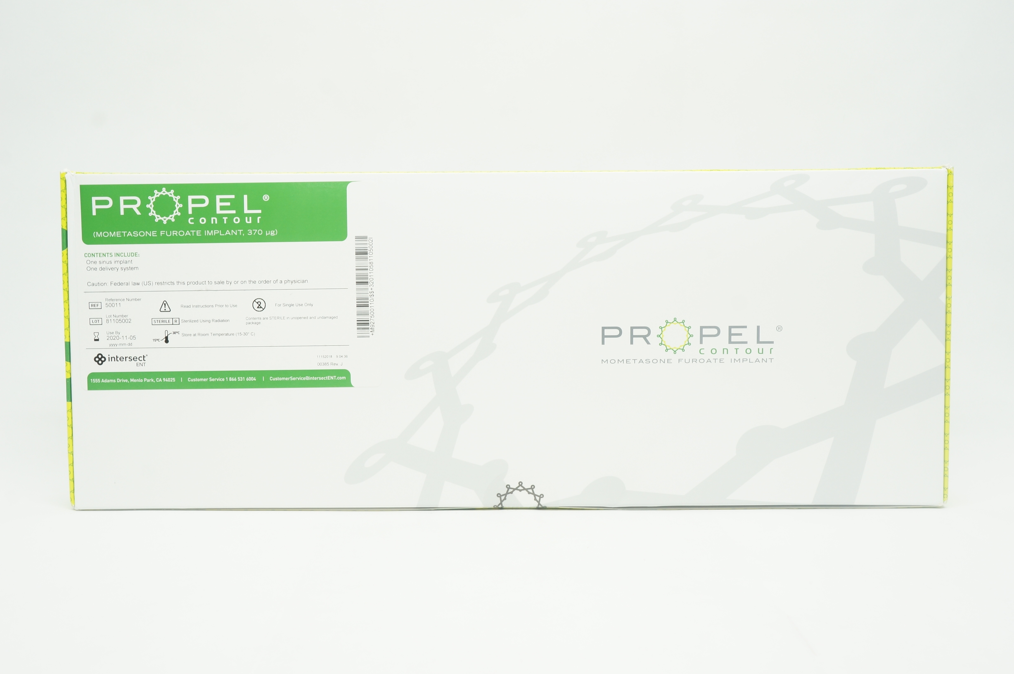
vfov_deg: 32.9
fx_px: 1140
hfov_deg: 48.0
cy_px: 337
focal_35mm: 40
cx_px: 507
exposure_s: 1/15
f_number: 10
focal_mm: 27
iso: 400
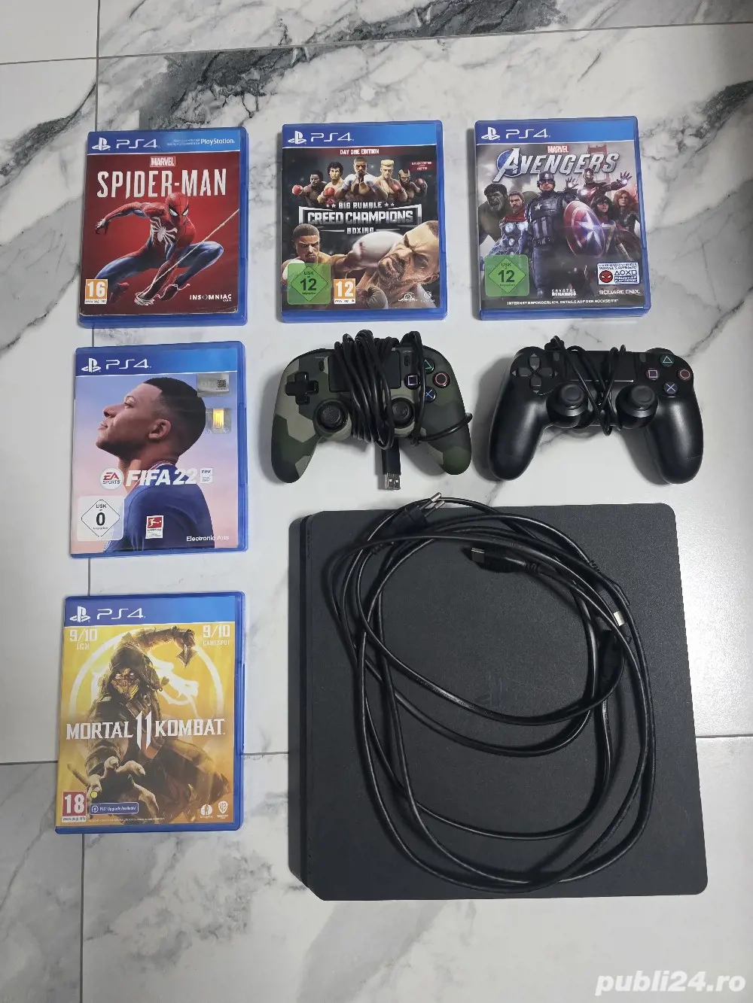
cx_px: 376
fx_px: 667
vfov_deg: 73.9
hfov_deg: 58.9
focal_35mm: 23
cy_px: 502
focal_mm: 6.3
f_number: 1.7
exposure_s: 1/101
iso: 800
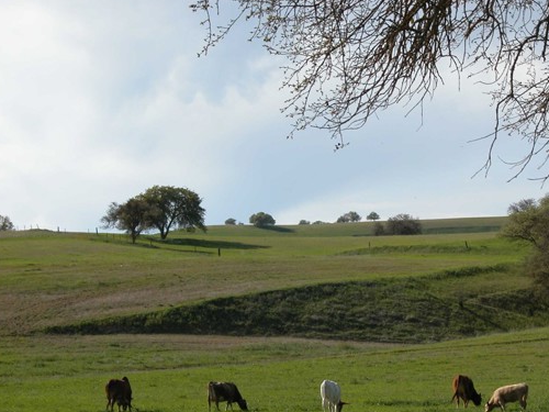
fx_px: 2030
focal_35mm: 128
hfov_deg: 15.4
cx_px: 340
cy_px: 255
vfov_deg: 11.6
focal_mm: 25.4
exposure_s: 1/469
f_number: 5.8
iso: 100
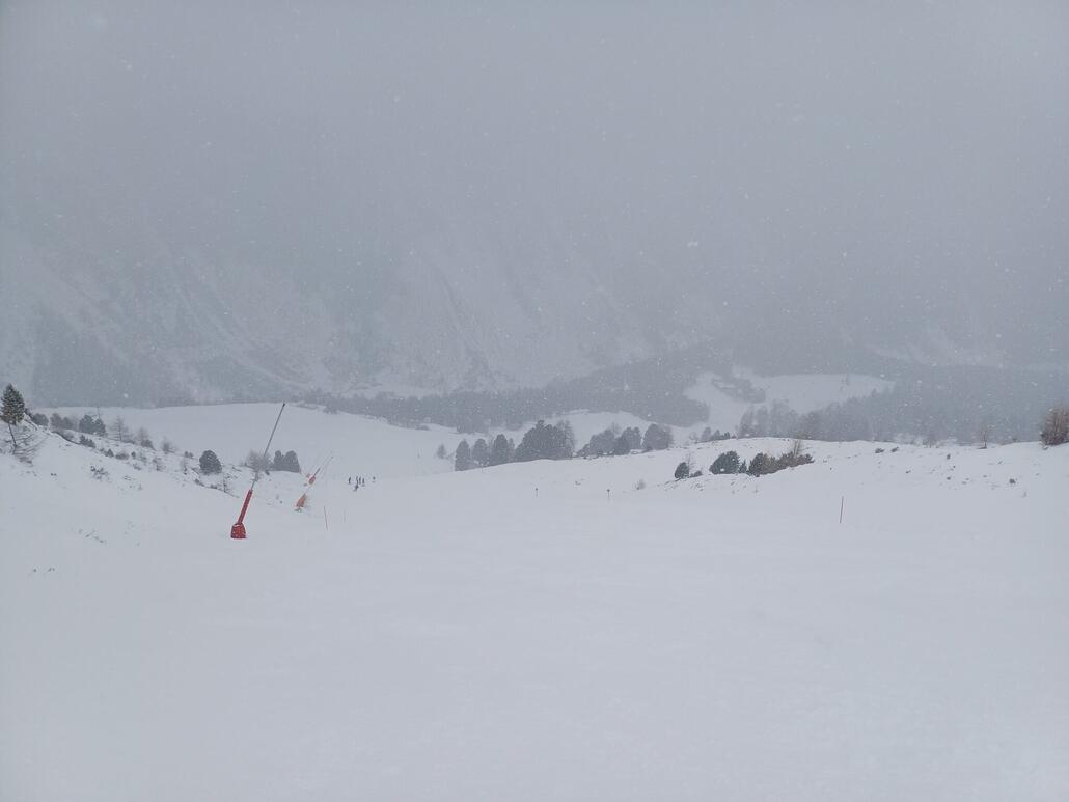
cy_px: 401
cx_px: 534
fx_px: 772
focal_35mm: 25
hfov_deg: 69.4
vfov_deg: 54.9
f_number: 1.8
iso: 50
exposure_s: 1/1178
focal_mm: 4.65
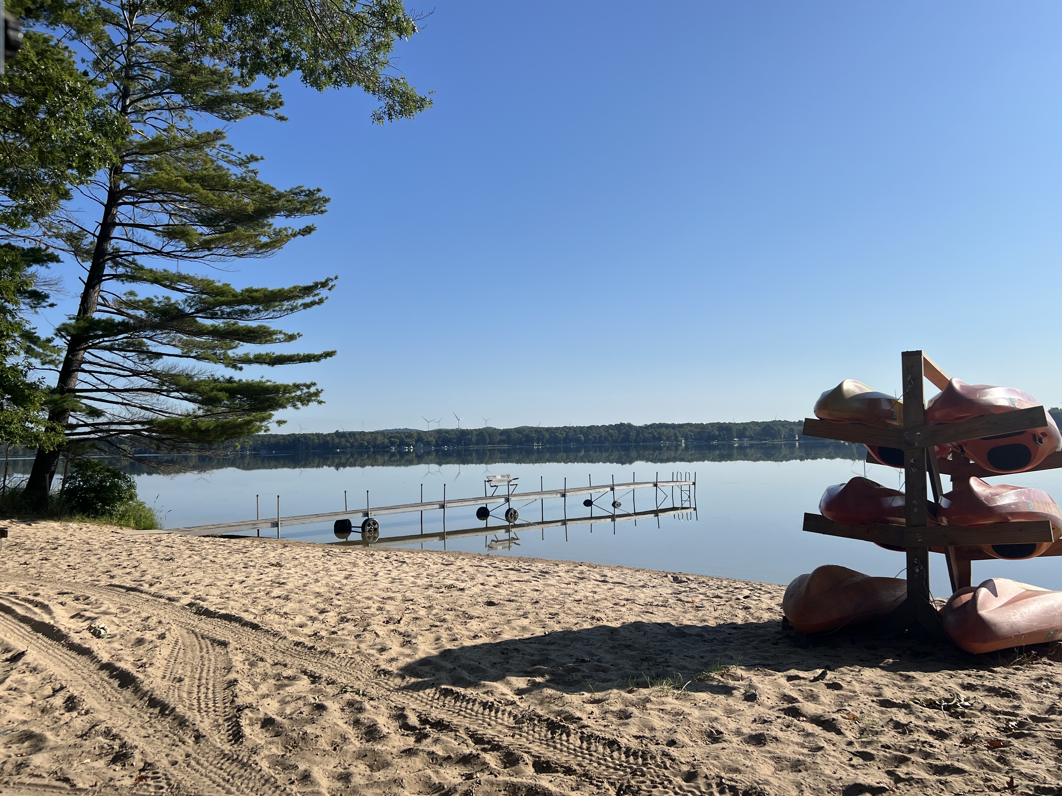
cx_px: 533
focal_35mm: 27
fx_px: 828
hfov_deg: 65.3
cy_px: 395
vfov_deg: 51.4
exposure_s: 1/6579
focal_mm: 5.7
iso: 50
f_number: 1.5
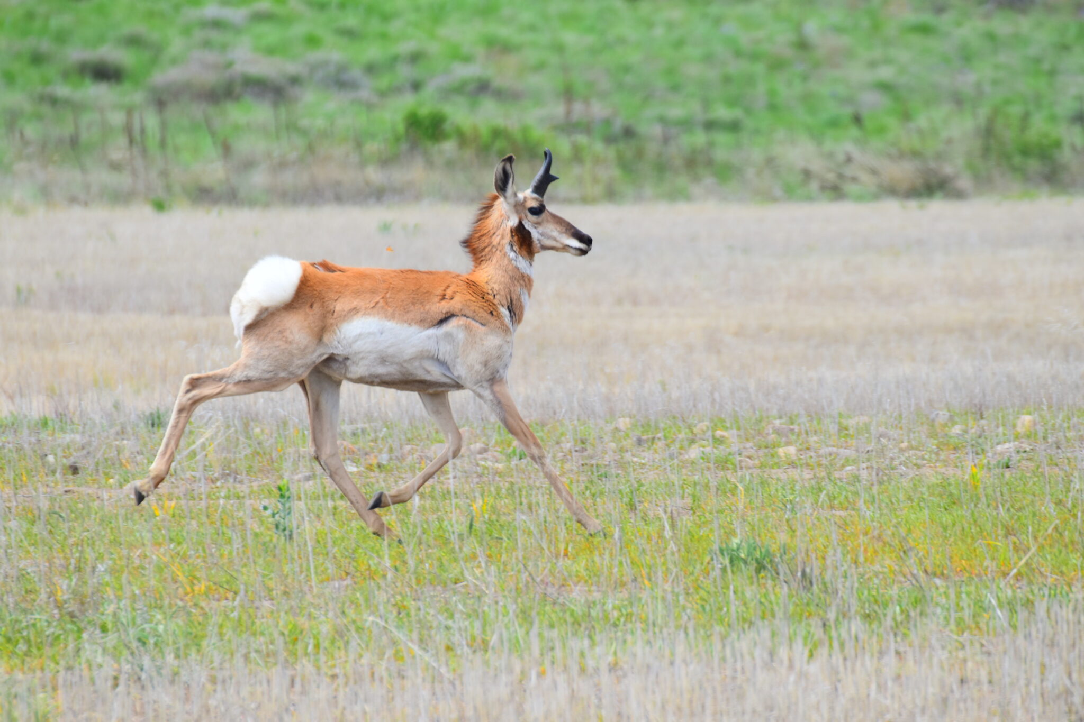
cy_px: 361
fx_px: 13548
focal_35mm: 450
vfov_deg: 3.1
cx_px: 542
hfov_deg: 4.6
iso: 200
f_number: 6.3
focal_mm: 300
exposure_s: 1/640
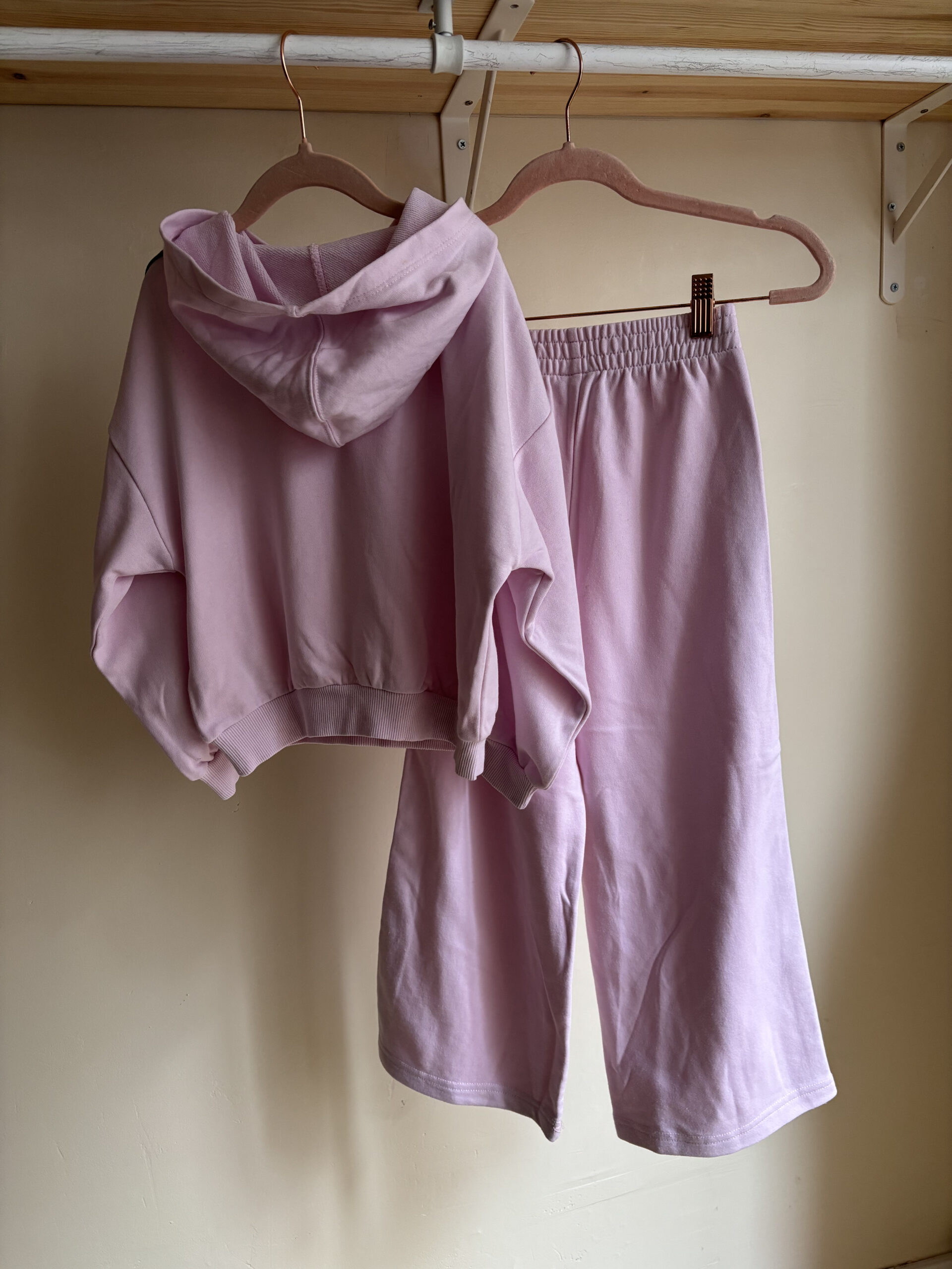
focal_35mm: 26
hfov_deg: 53.1
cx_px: 476
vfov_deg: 67.3
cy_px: 634
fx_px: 953
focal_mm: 5.96
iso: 160
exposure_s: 1/50
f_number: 1.6
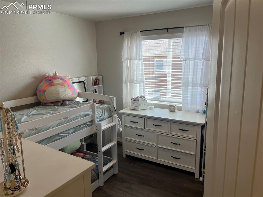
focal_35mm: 26
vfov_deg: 53.0
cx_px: 132
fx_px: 197
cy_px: 98
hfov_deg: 67.3
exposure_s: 1/192
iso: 40
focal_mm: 5.1
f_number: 1.6
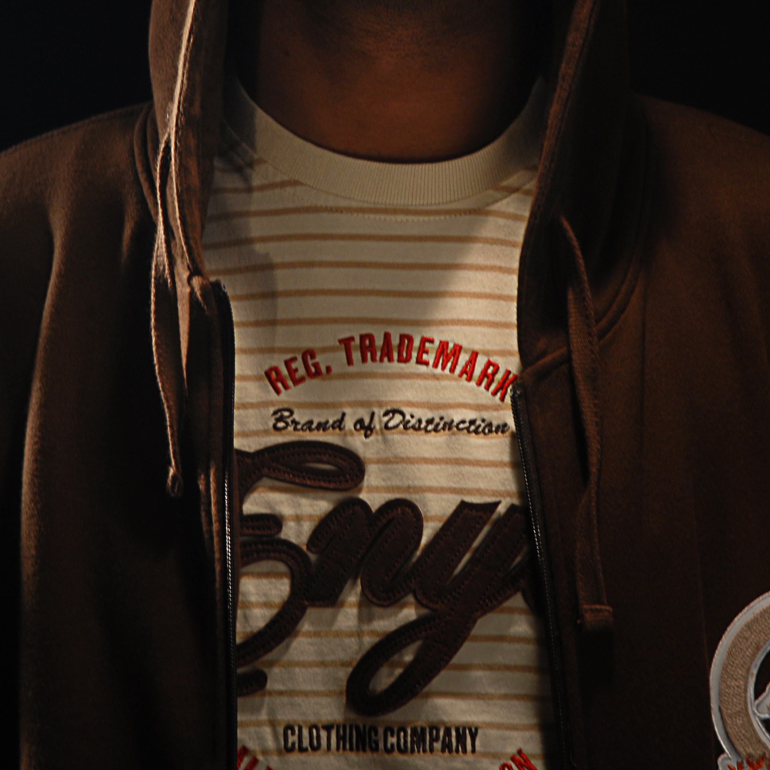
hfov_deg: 11.6
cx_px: 418
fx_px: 3775
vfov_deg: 11.6
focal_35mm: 150
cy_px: 104
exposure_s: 1/50
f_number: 4.5
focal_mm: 62
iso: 160
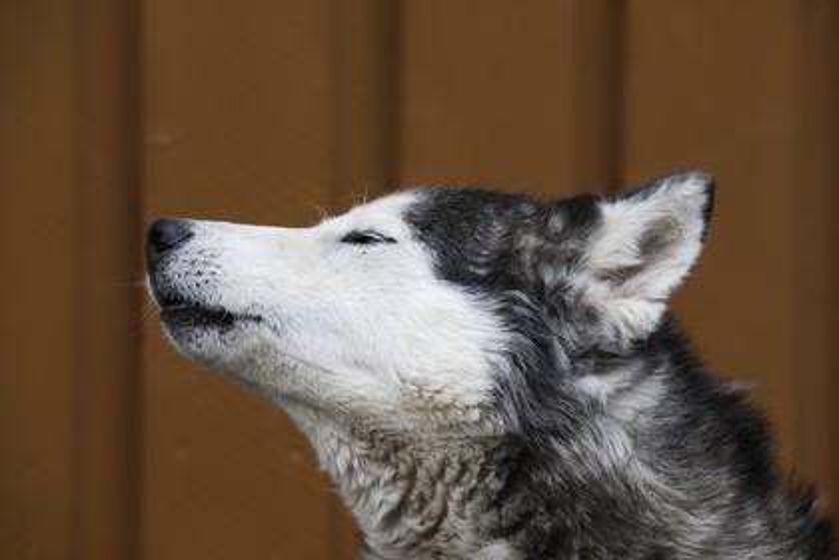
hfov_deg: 10.3
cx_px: 420
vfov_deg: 6.9
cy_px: 280
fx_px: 4661
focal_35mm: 200
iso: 800
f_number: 6.3
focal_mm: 200
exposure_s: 1/250
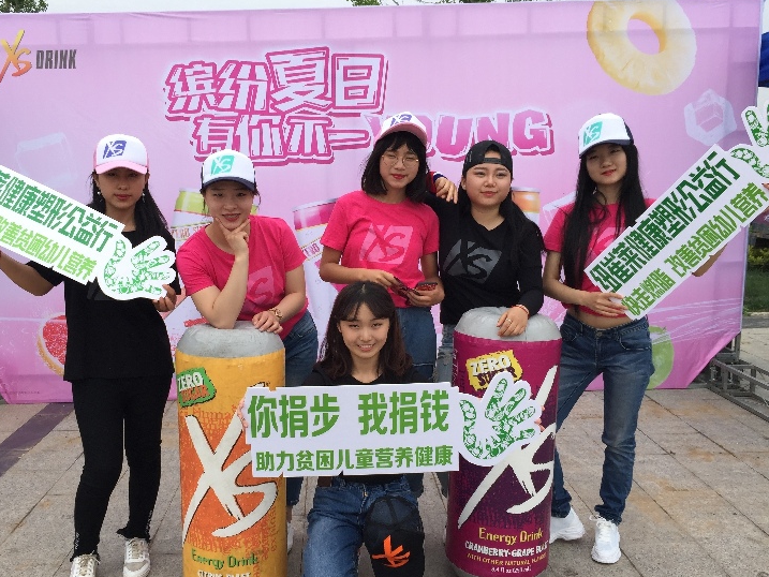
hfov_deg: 55.2
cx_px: 332
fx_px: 733
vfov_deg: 42.9
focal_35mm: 33
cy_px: 319
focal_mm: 4.15
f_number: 2.2
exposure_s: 1/775
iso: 32
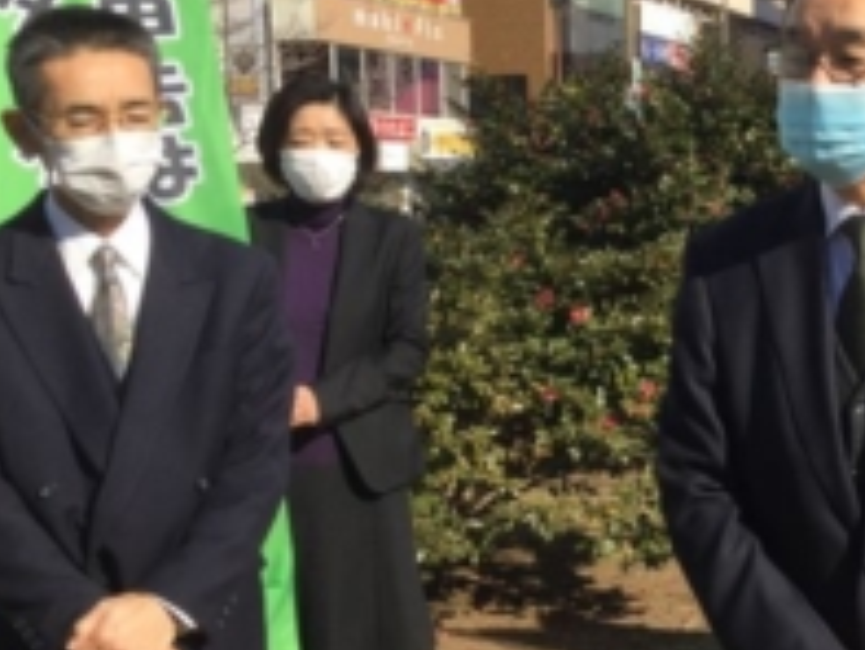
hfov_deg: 29.4
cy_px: 329
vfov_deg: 23.3
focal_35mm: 63
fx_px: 1575
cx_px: 782
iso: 25
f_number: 2.4
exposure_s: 1/1274
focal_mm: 3.3
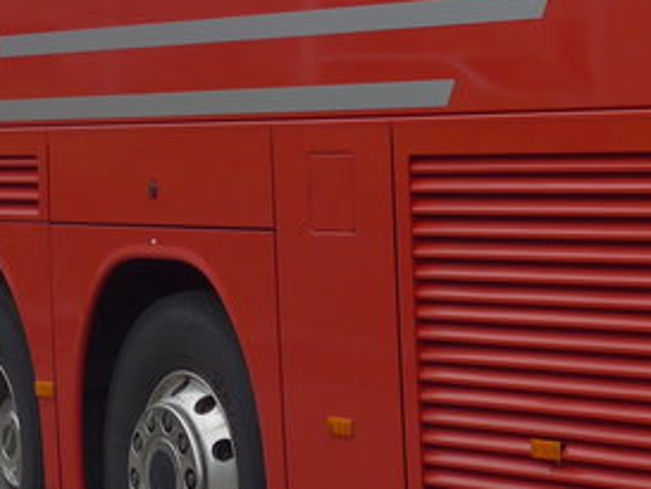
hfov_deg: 11.0
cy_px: -138
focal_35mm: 180
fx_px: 3387
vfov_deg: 8.2
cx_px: 241
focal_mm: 8.4
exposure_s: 1/160
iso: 80
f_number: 2.8
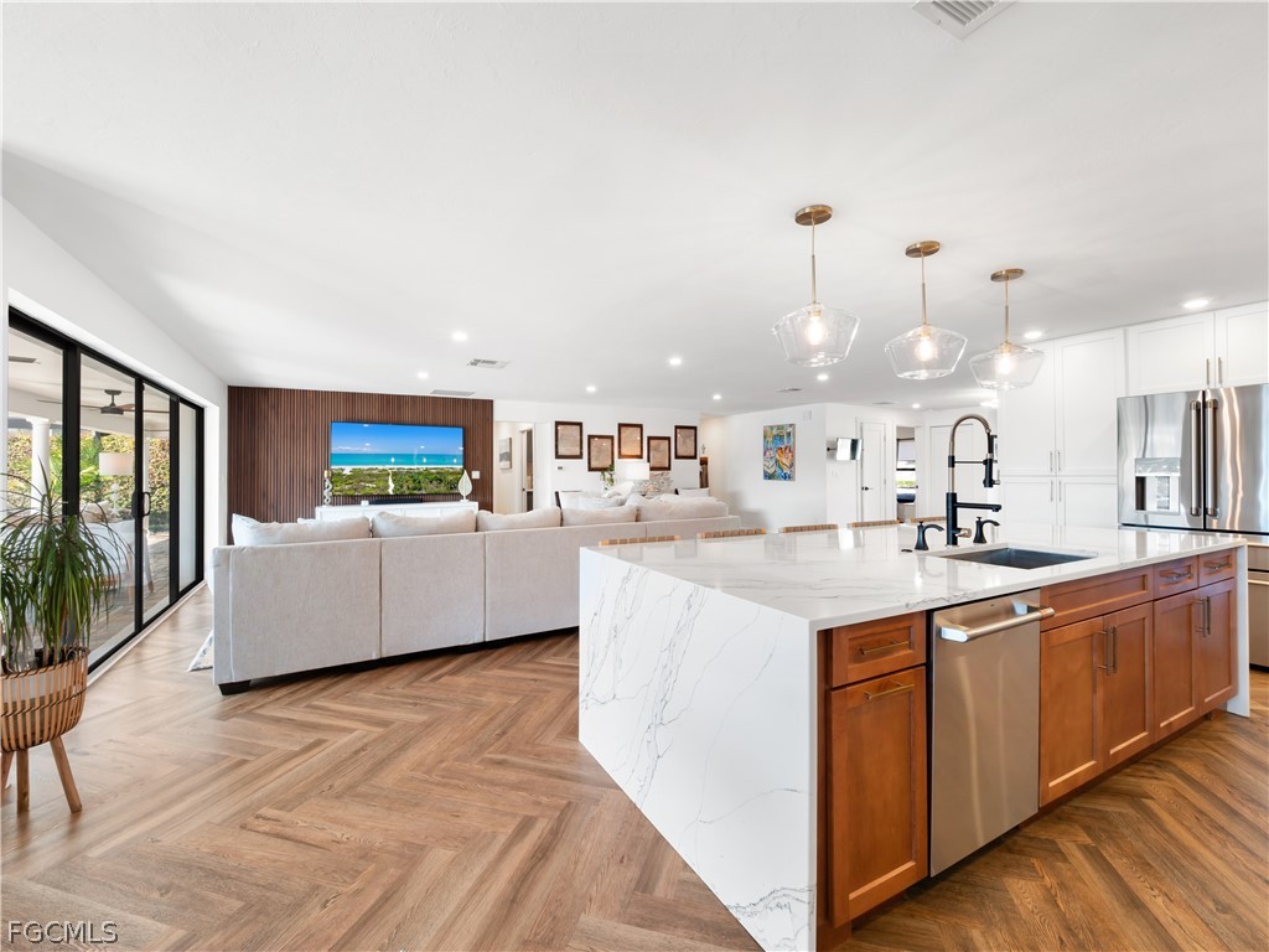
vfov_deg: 85.7
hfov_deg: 102.1
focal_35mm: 14
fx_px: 513
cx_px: 634
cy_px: 476
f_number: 7.1
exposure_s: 1/3
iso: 200
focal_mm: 7
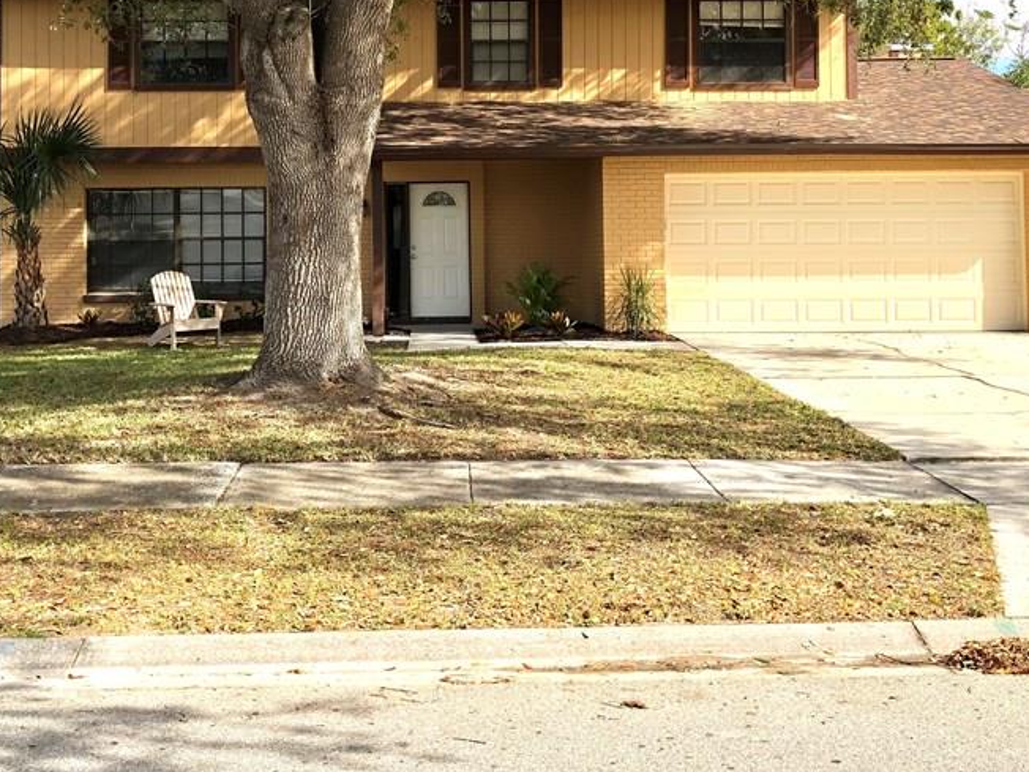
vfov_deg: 32.4
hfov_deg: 42.9
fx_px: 1308
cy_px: 219
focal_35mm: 44
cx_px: 469
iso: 20
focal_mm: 3.99
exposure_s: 1/1033
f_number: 1.8
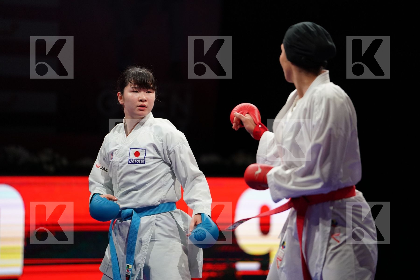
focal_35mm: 200
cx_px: 210
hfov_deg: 10.3
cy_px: 140
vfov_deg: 6.9
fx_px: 2333
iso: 2500
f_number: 2.8
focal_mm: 200
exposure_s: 1/1000
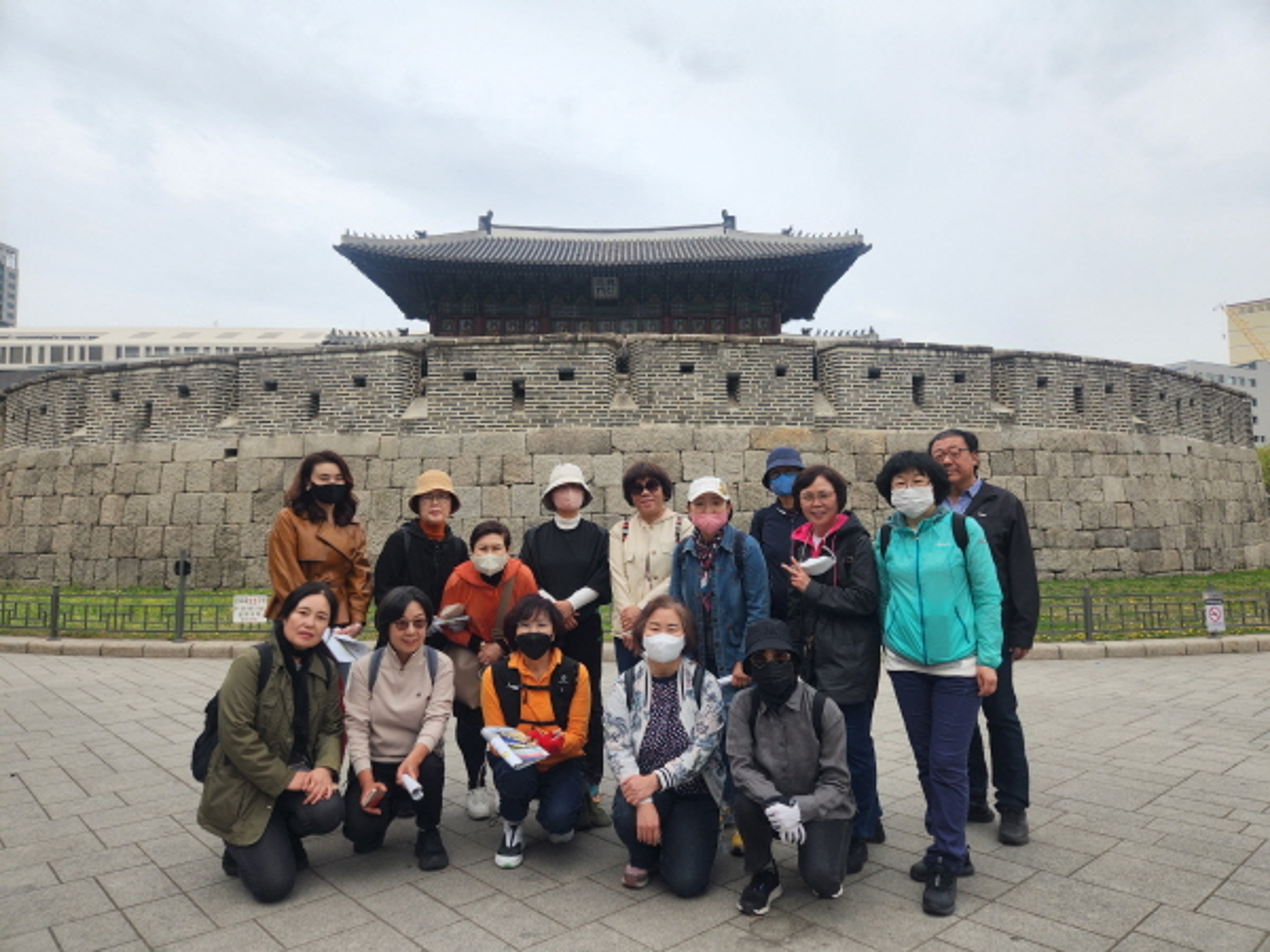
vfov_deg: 58.9
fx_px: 844
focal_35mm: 23
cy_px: 476
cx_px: 635
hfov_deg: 73.9
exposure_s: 1/1030
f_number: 1.8
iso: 20
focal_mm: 5.4
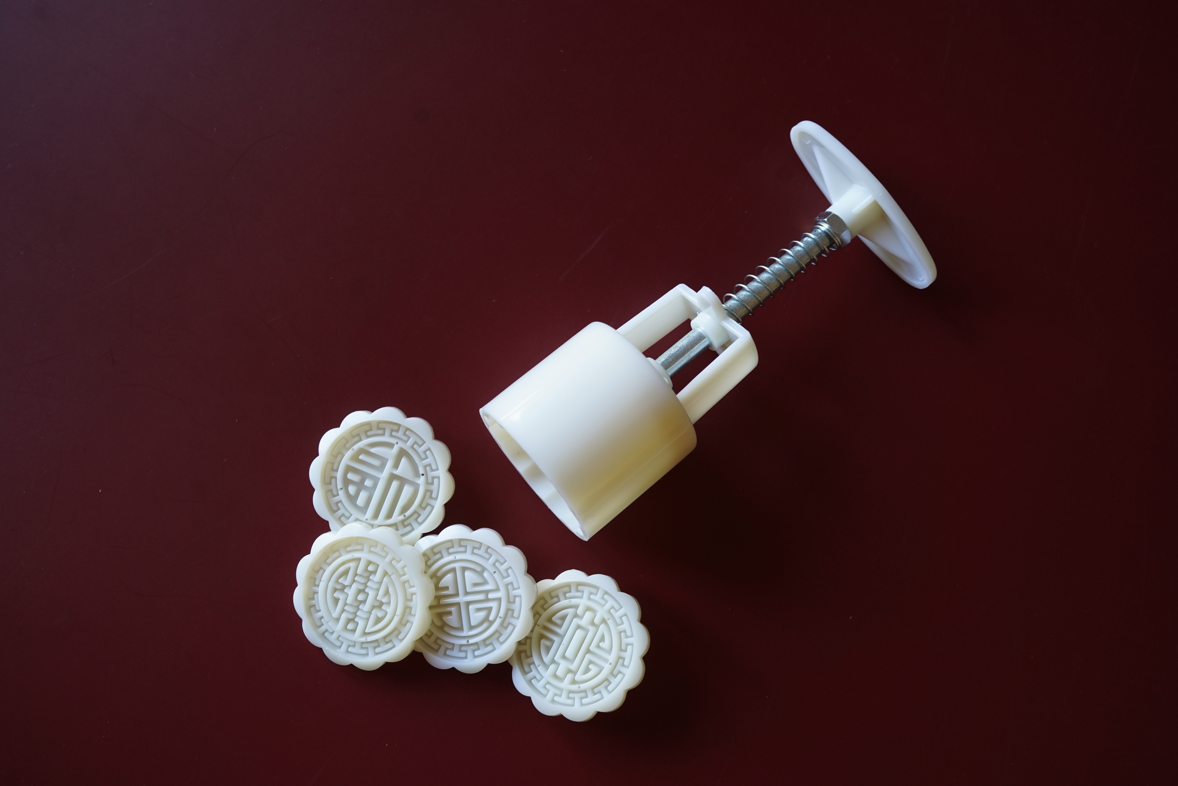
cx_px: 589
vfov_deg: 37.9
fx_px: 1145
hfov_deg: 54.4
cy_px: 393
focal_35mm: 35
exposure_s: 1/25
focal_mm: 35
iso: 400
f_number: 5.6
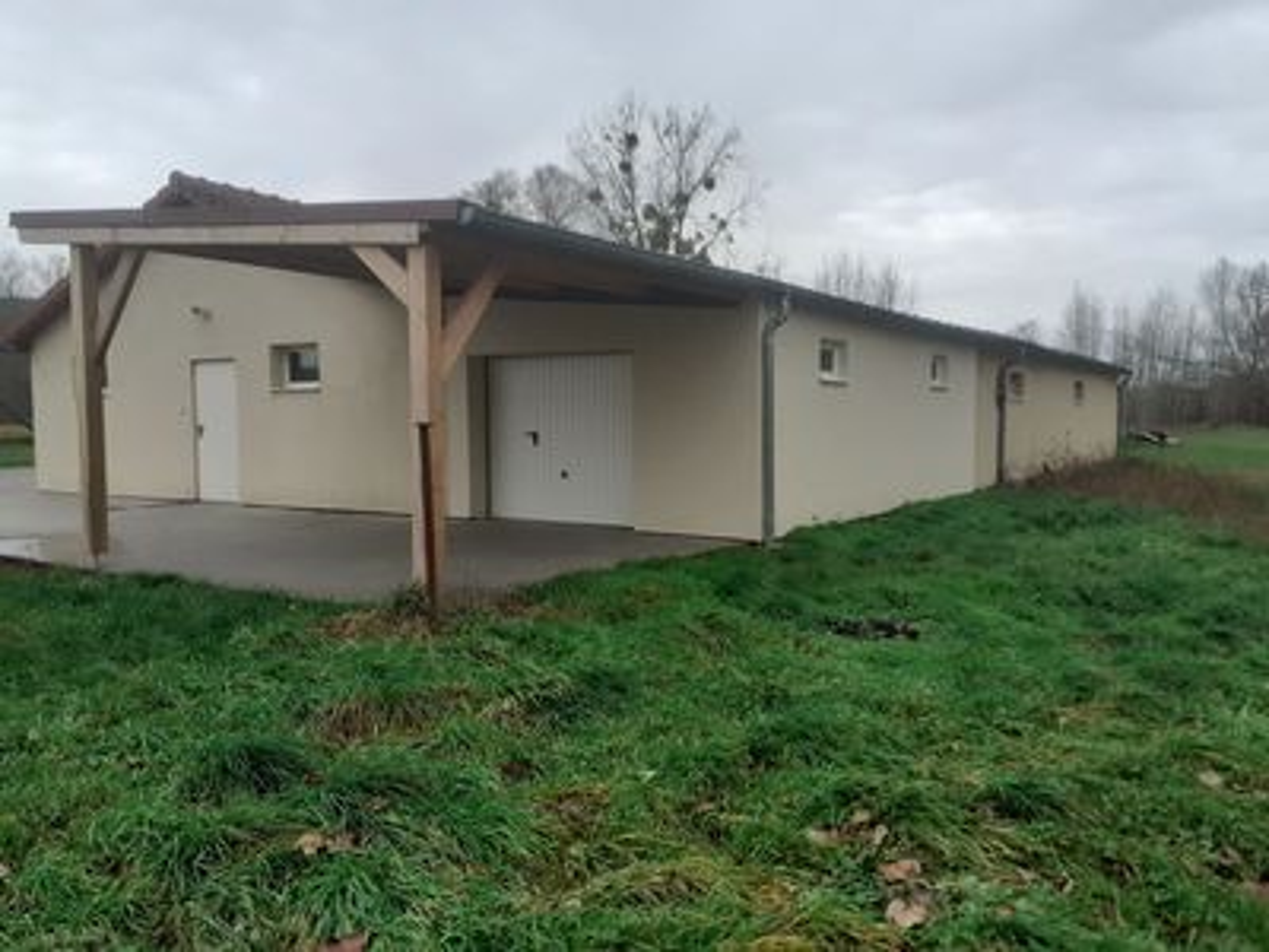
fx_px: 990
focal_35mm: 27
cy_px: 476
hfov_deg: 65.3
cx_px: 634
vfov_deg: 51.4
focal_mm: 3.6
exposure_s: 1/100
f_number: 1.9
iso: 64
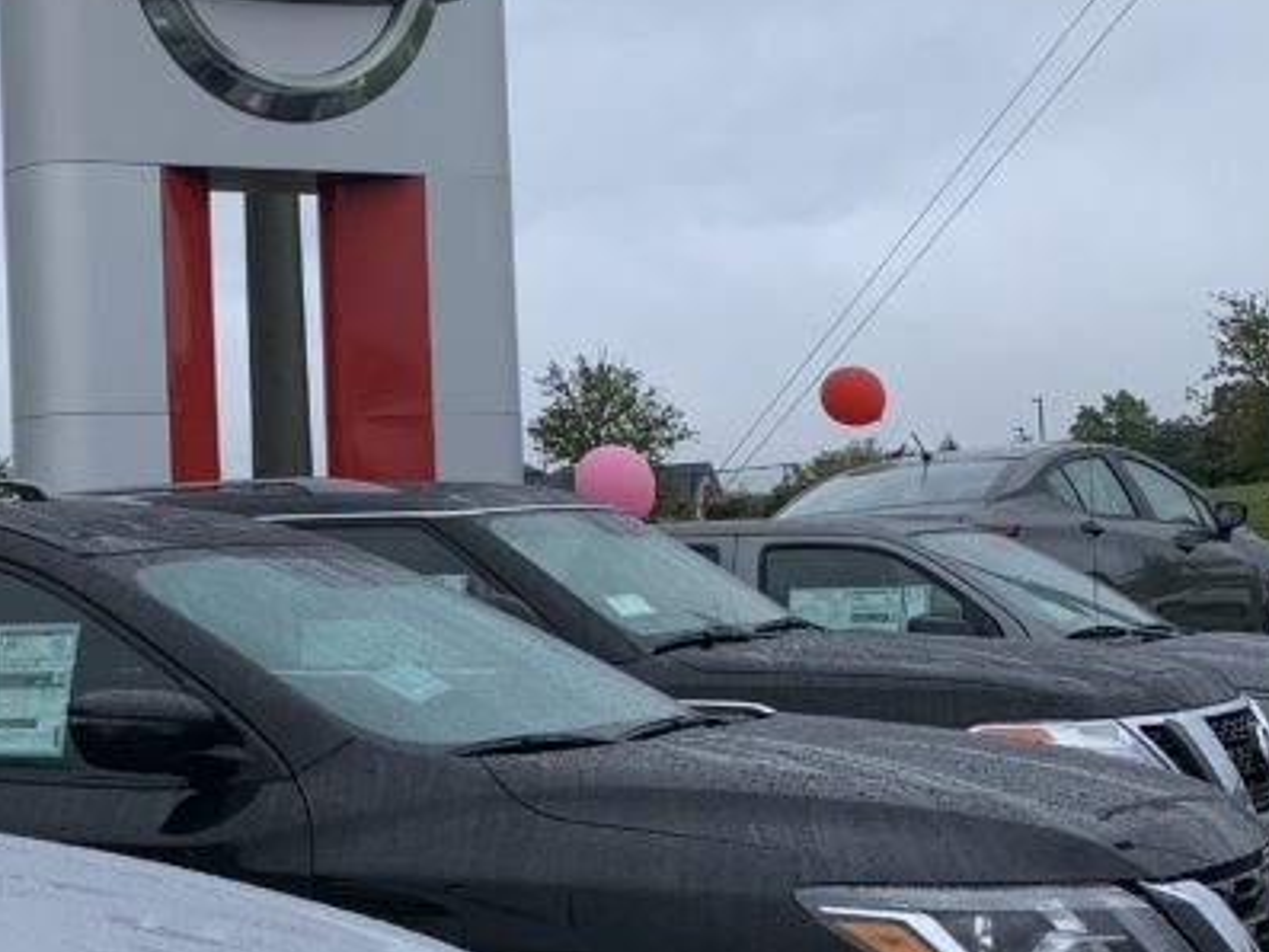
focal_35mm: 67
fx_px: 2457
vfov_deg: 21.9
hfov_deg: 26.7
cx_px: -118
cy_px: 569
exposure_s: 1/894
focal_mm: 4.25
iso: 25
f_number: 1.8
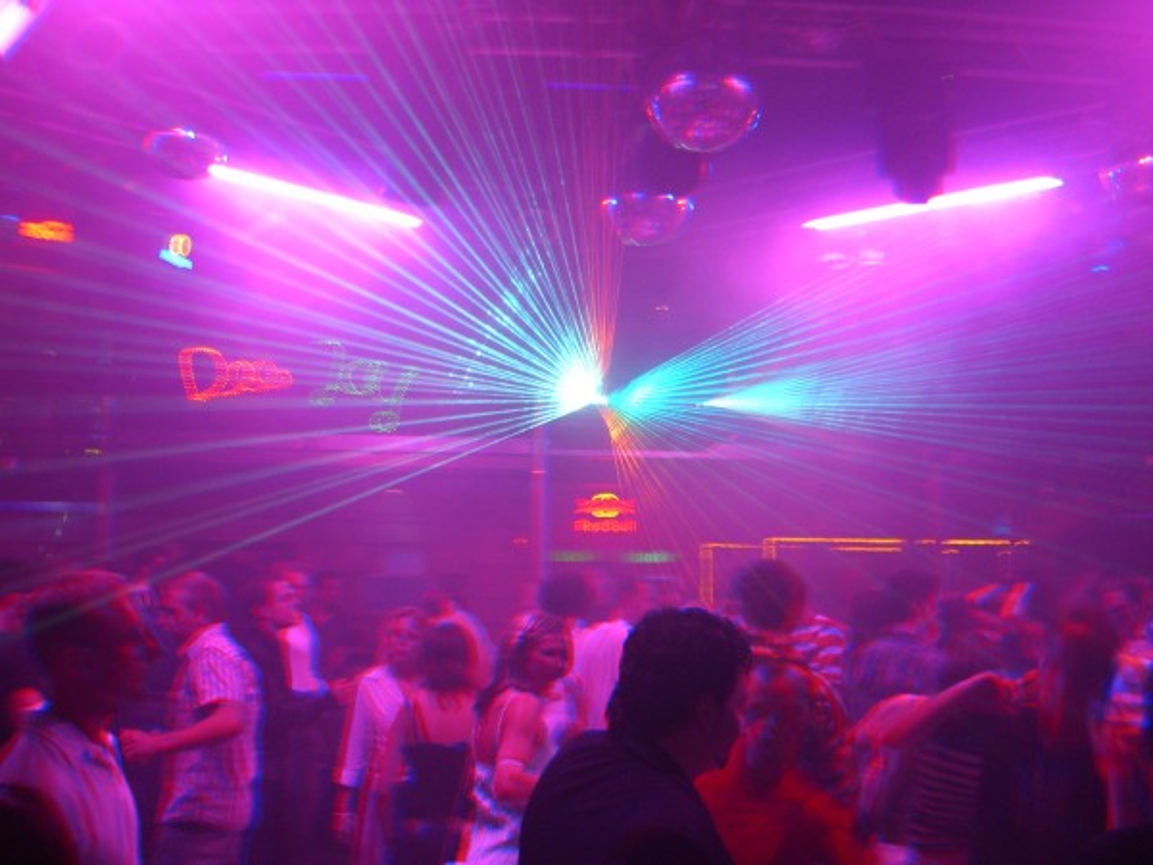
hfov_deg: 49.0
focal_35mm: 38
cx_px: 576
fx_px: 1266
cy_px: 432
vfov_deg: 37.7
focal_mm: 7.9
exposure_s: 1/8
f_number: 2.8
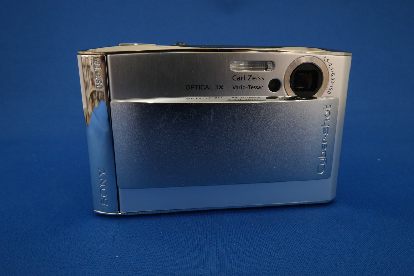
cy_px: 138
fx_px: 264
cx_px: 207
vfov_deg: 55.1
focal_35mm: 23
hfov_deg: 76.1
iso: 3200
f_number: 16
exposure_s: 1/42
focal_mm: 15.6
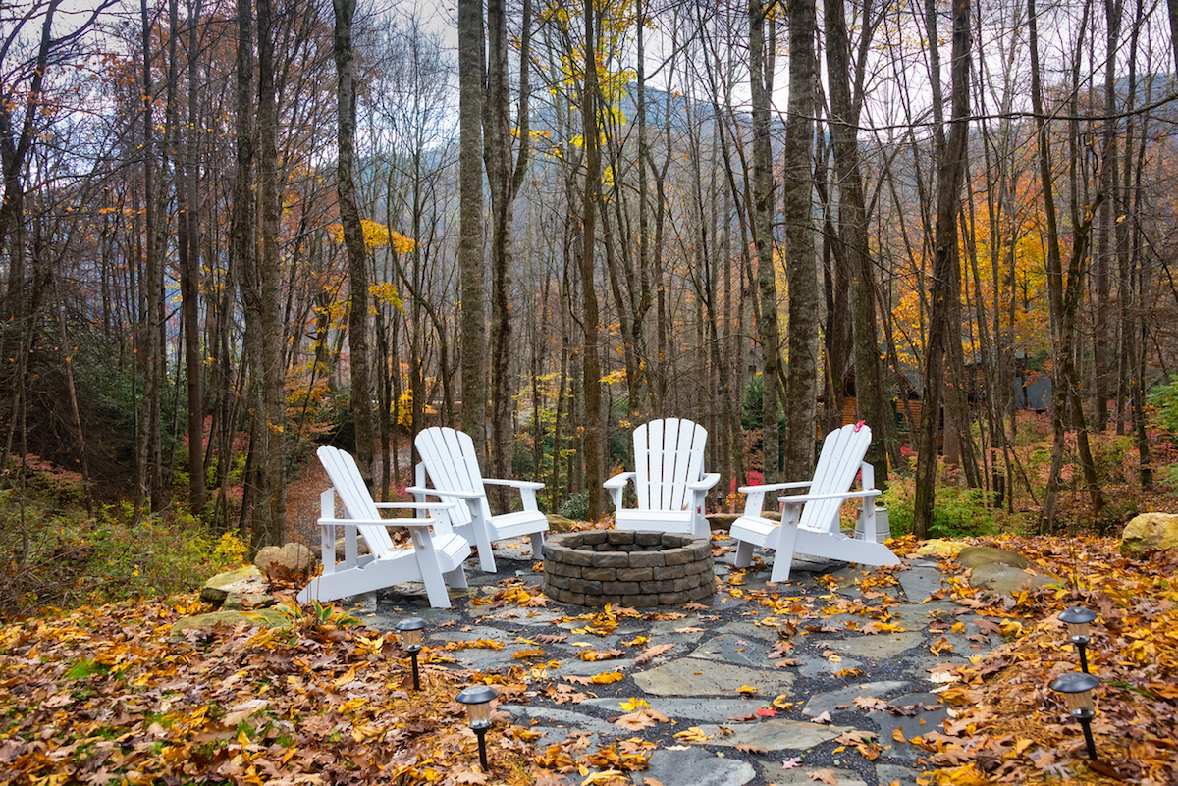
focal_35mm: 36
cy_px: 393
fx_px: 1178
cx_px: 589
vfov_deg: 36.9
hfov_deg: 53.1
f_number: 8
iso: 900
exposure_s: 1/160
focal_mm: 36
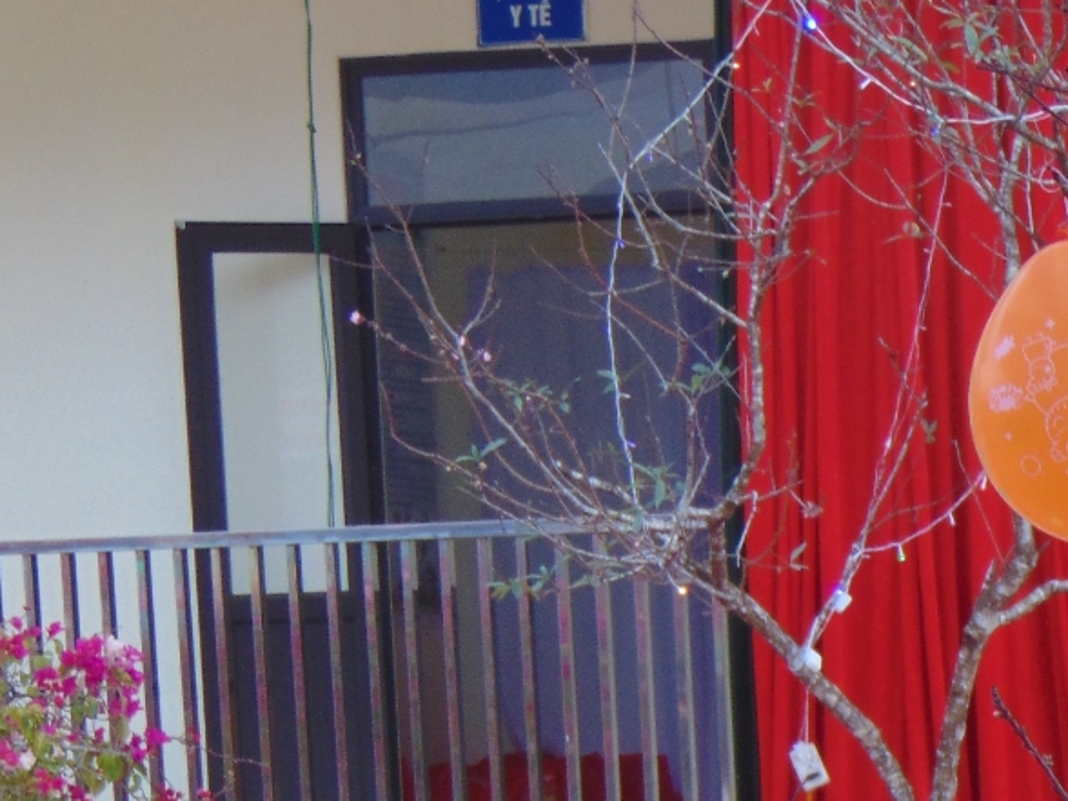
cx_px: 1159
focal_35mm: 181
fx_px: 5584
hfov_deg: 10.8
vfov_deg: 8.1
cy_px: 985
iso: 100
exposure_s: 1/30
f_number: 3.7
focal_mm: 12.8
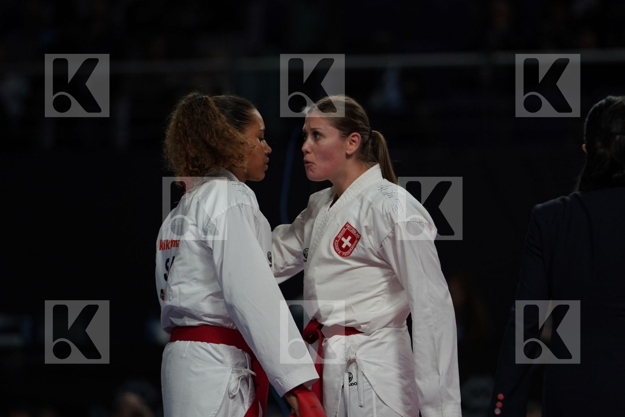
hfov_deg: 6.9
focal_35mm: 300
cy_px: 208
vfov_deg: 4.6
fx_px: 5208
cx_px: 312
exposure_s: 1/1000
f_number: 2.8
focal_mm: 200
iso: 800
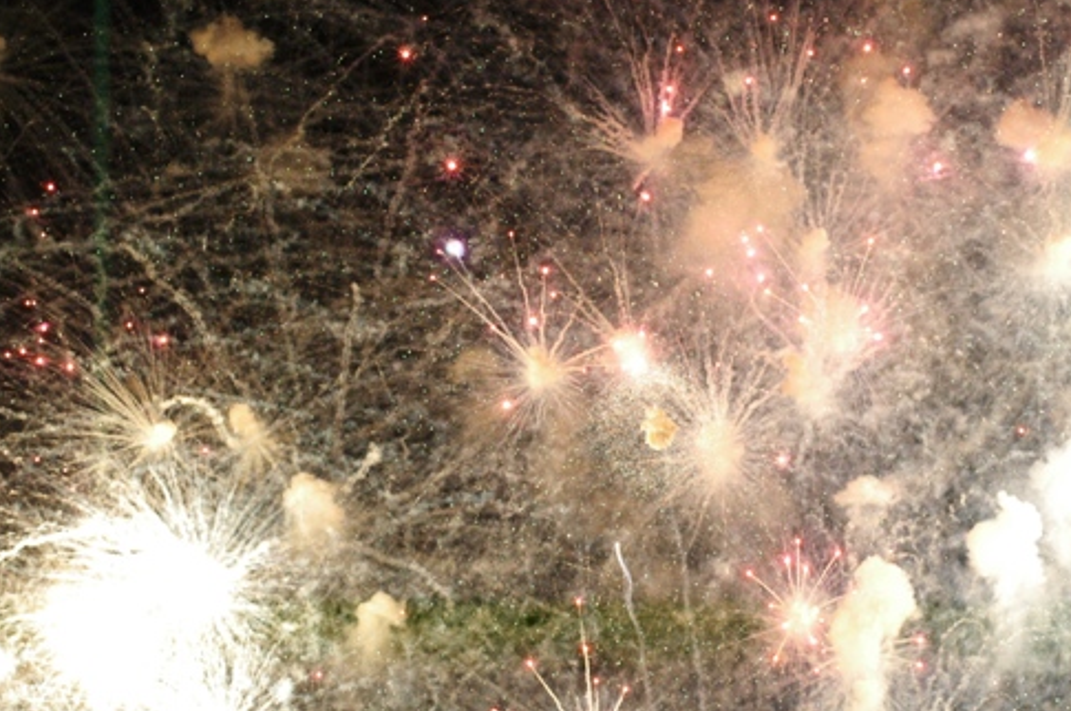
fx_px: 2941
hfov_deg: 20.6
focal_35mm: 99
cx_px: 667
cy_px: 381
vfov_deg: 13.8
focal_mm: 50
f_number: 9
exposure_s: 1/250
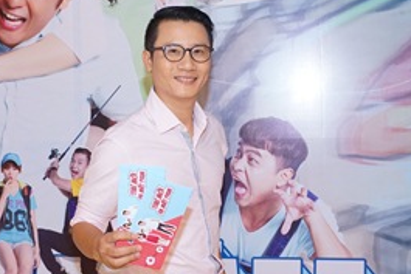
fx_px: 754
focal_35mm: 66
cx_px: 155
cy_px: 111
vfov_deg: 20.6
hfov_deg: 30.4
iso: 2000
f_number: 2.8
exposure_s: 1/100
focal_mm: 35
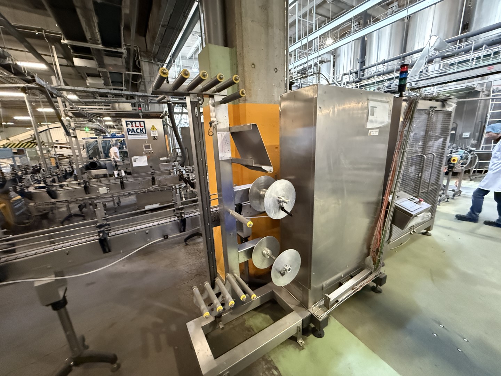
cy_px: 188
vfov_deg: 85.7
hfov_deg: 102.1
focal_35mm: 14
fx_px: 203
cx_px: 250
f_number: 2.2
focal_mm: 2.22
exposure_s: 1/50
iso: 1250
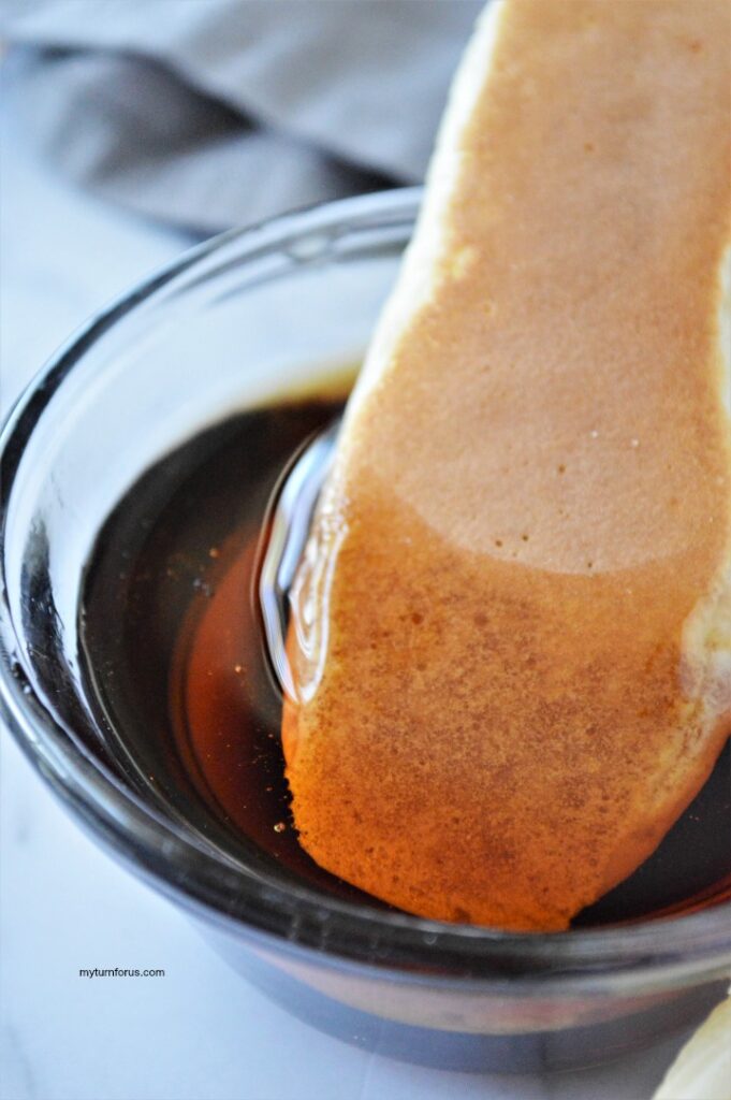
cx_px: 366
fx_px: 2197
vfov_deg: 28.1
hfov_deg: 18.9
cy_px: 550
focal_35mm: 72
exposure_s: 1/320
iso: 3200
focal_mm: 48
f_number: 5.3
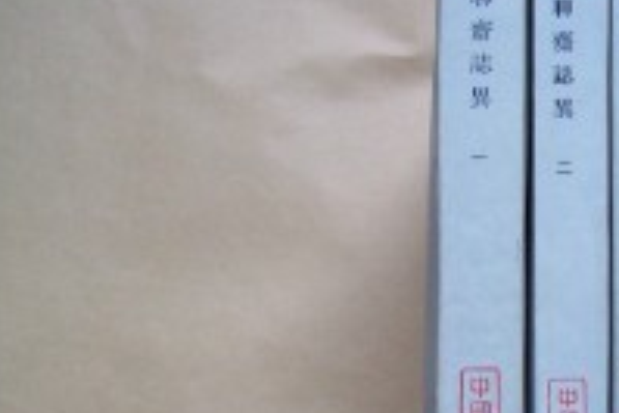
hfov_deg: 25.9
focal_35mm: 75
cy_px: 324
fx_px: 1290
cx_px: 588
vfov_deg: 18.1
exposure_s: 1/26.7
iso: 160
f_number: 2.7
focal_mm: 6
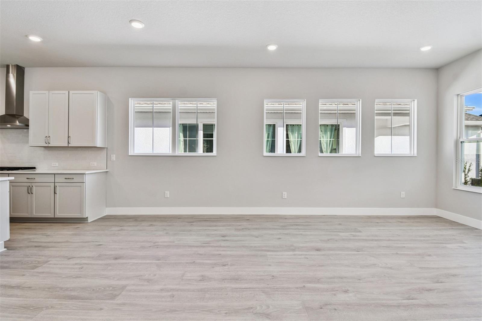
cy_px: 160
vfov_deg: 77.3
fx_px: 201
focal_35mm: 15
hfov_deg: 100.4
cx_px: 241
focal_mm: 10
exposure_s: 1/80
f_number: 7.1
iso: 100
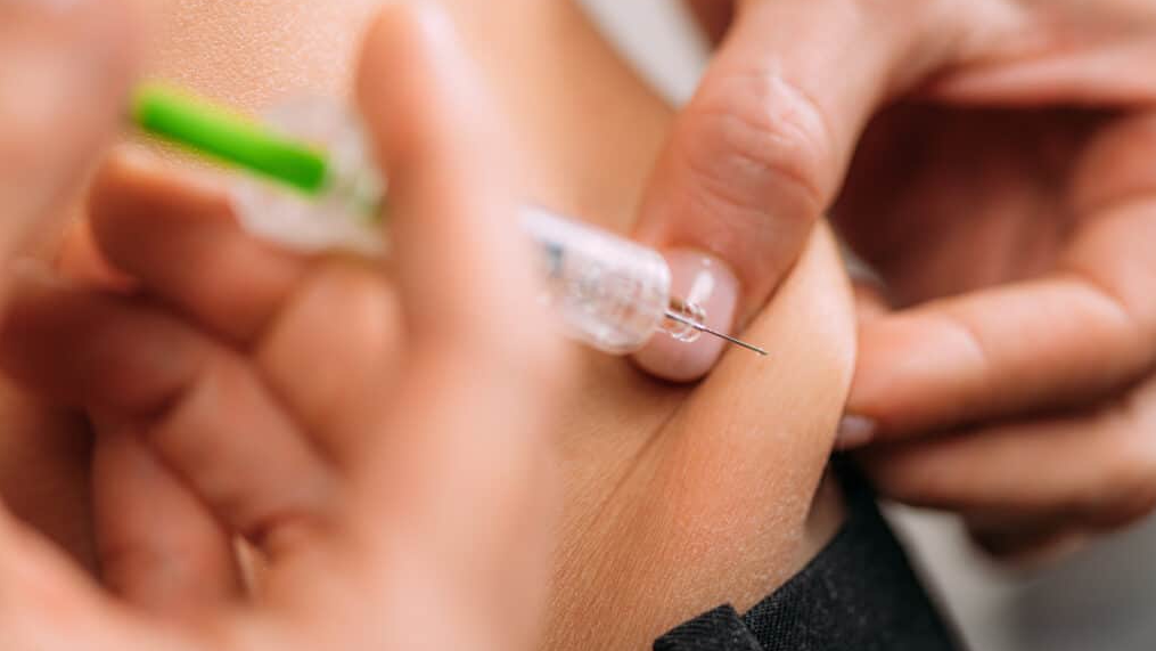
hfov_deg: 19.3
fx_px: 3403
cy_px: 266
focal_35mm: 111
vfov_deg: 10.9
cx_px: 582
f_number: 4.5
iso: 200
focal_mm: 105
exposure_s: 1/160
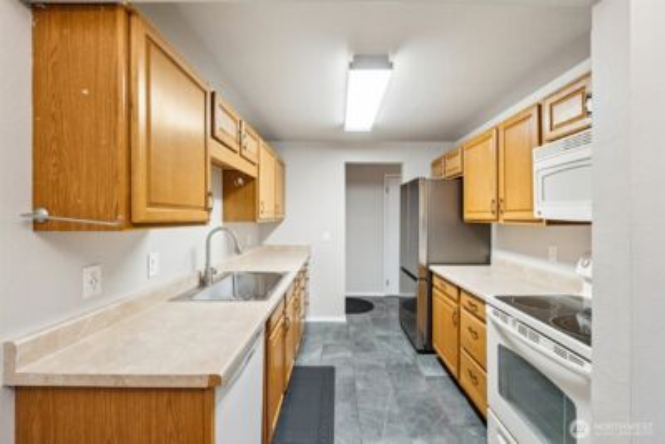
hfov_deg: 100.4
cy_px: 222
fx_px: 277
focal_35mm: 15
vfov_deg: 77.4
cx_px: 332
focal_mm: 10
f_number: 9
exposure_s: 1/30
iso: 2000
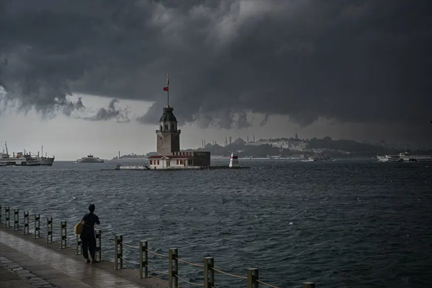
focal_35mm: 52
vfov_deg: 26.0
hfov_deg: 38.2
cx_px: 216
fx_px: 624
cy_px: 144
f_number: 4.5
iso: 100
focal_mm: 52
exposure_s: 1/500
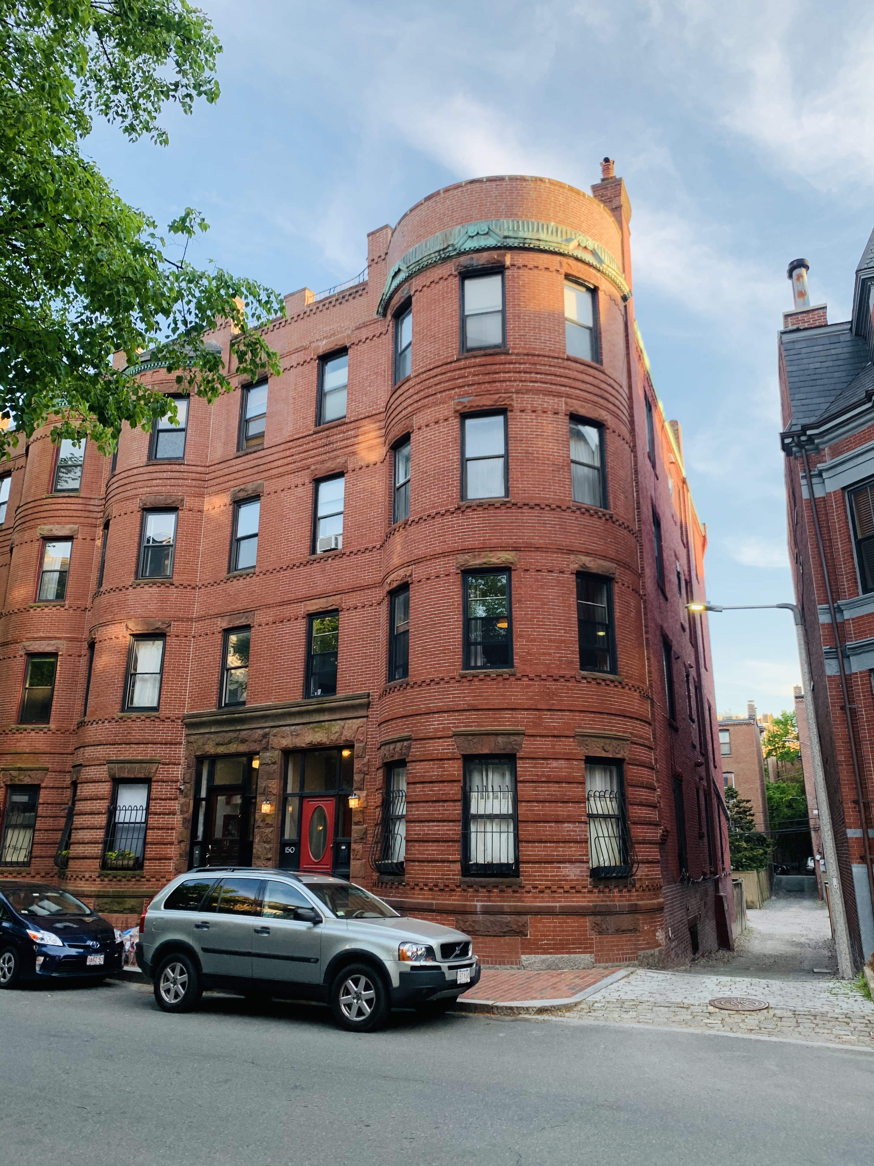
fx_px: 875
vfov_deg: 67.3
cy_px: 583
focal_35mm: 26
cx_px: 437
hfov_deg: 53.1
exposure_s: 1/187
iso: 25
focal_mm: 4.25
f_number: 1.8
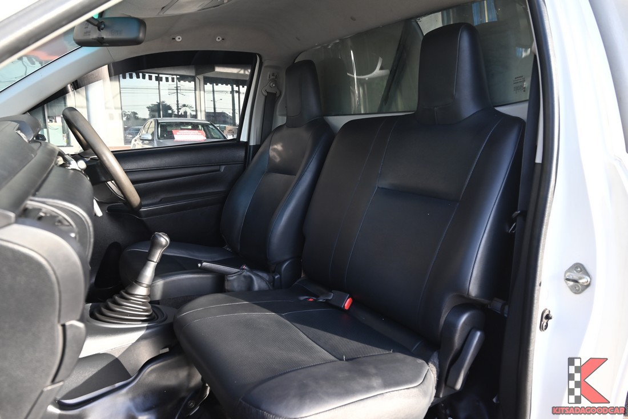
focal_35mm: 24
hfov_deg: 73.7
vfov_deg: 53.2
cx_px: 314
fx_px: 419
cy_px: 210
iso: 560
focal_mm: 24
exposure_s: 1/180
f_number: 6.7
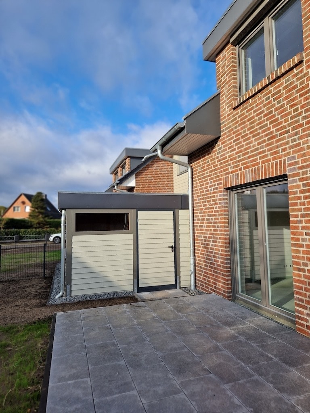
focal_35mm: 23
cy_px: 206
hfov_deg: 58.9
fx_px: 275
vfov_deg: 73.9
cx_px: 155
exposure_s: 1/1014
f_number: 1.8
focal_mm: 5.4
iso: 50
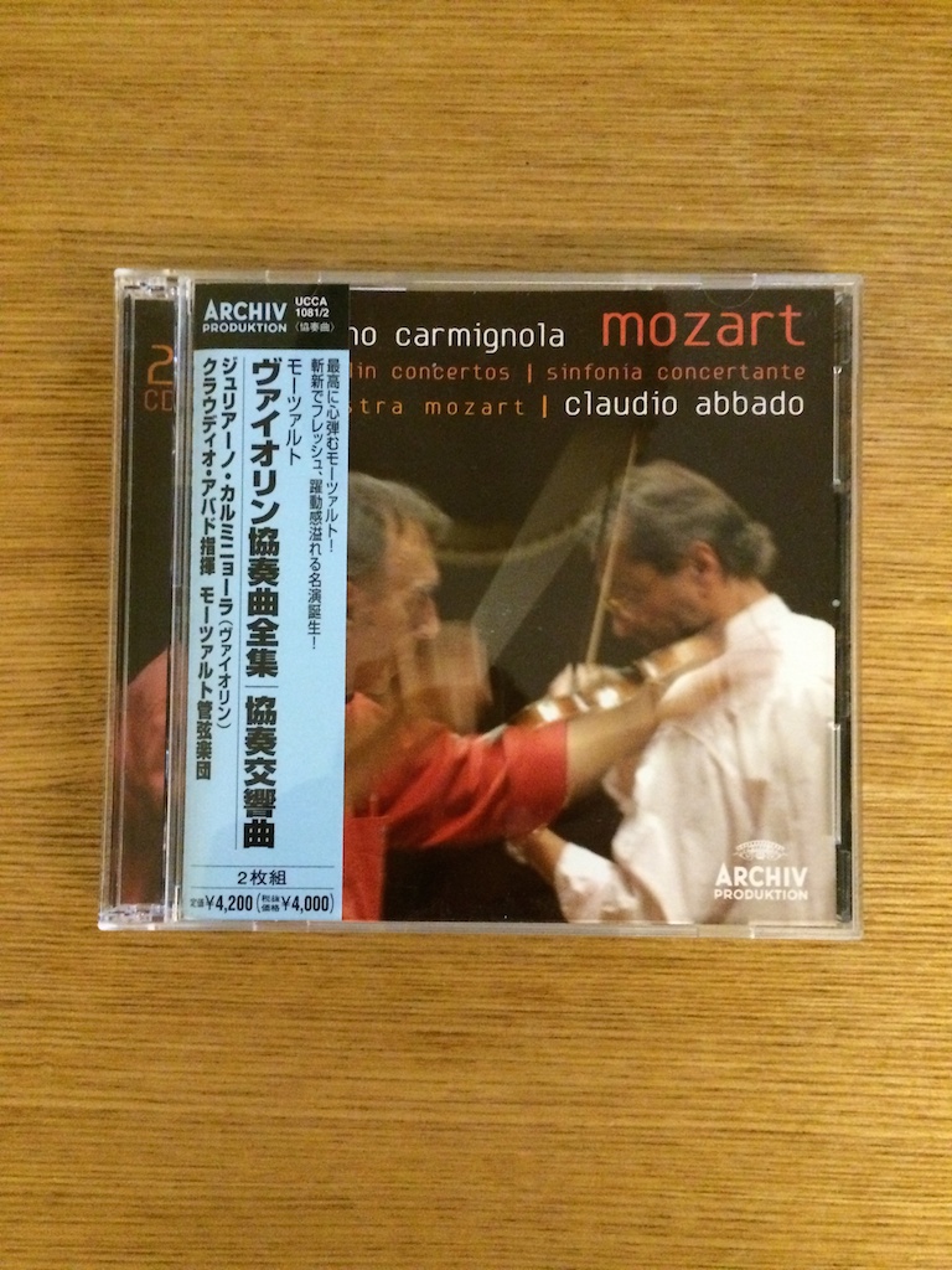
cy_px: 635
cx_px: 476
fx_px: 1100
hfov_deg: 46.8
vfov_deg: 60.0
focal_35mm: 30
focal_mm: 4.12
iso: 500
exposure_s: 1/17
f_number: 2.2
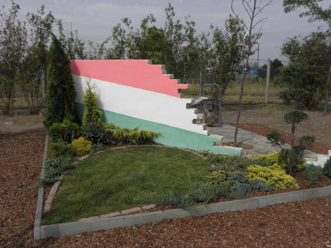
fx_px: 306
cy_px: 124
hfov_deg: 56.8
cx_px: 166
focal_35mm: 32
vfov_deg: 44.2
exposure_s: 1/400
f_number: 5.6
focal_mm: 5.71
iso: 64
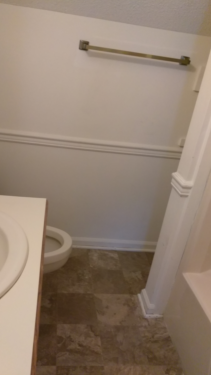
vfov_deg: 81.2
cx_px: 84
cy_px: 186
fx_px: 219
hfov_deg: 51.1
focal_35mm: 22
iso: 783
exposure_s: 1/24
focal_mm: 3.46
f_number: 2.2
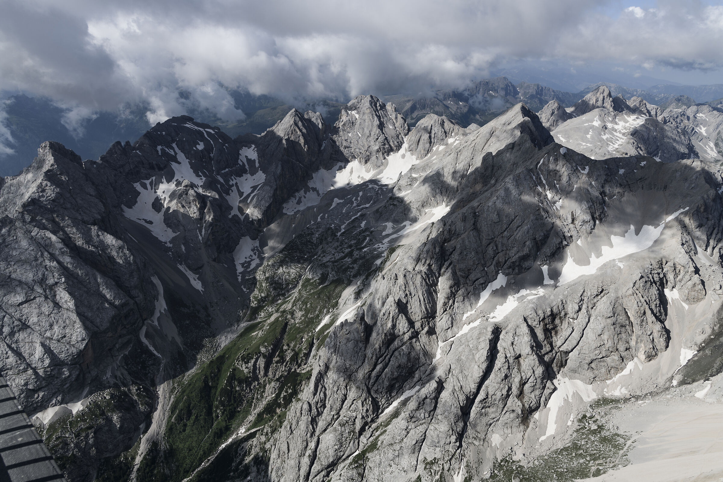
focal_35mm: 24
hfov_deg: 73.7
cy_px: 241
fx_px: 482
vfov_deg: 53.1
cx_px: 362
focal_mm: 24
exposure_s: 1/200
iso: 64
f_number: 9
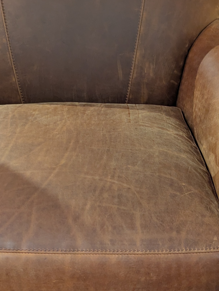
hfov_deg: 24.0
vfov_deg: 31.6
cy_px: 163
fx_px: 513
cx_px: 86
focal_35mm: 61
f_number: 1.85
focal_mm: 6.81
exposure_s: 1/120
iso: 958
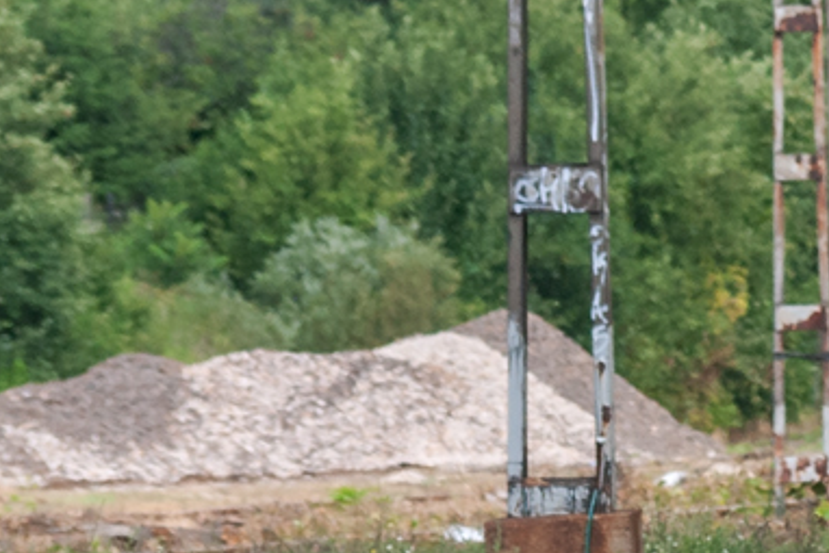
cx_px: 1654
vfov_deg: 1.6
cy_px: -361
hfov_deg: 2.4
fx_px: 19513
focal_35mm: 847
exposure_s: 1/250
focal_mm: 135
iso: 200
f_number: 7.1
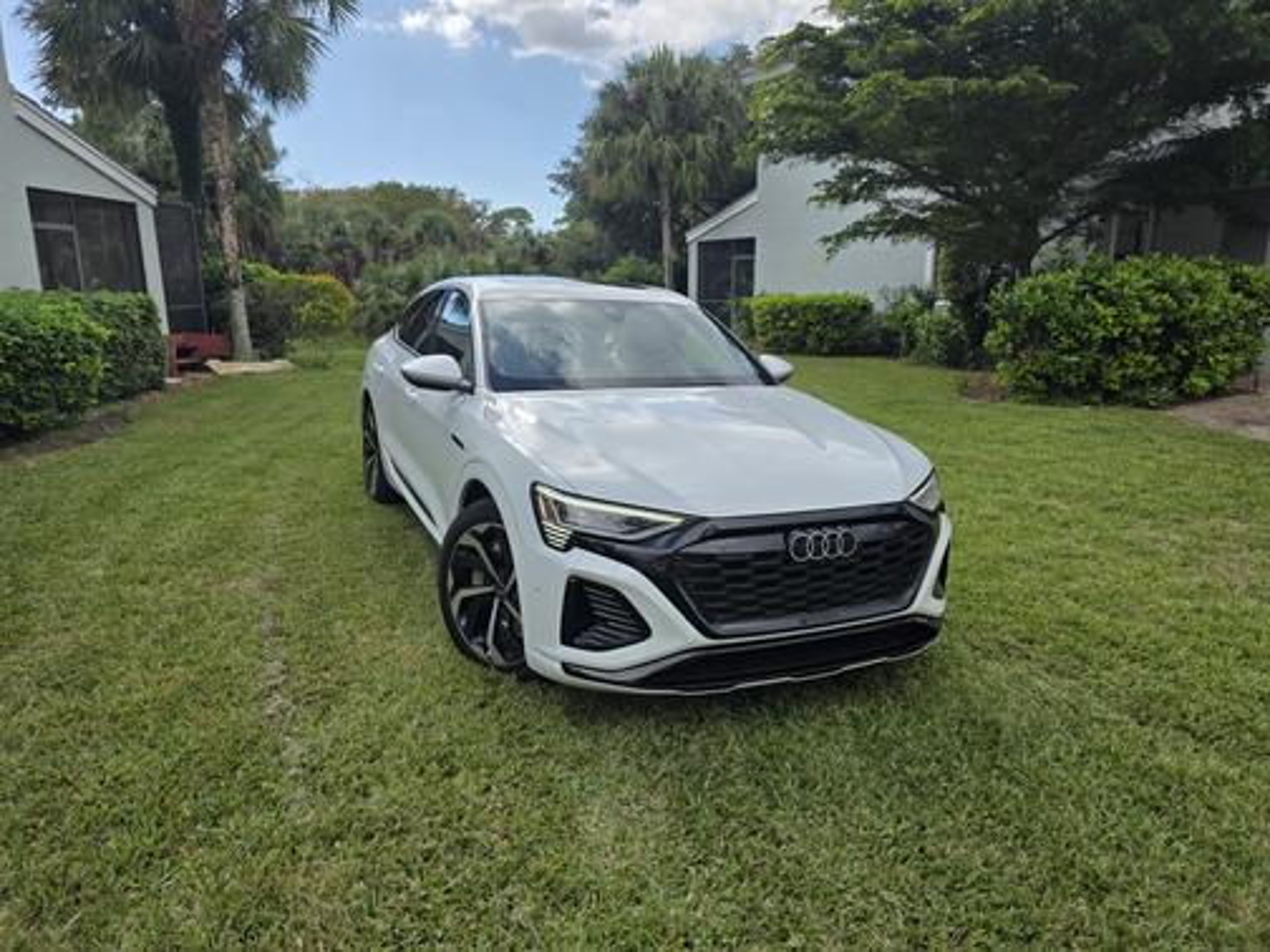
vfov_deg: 58.9
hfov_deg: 73.9
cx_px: 635
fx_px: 844
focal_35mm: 23
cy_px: 476
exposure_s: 1/5958
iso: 80
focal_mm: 6.3
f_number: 1.7
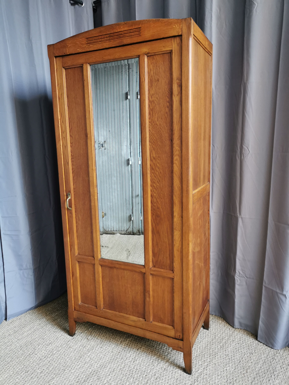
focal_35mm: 27
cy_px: 192
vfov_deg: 65.3
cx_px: 144
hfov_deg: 51.4
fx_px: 301
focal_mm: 5.58
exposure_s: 1/60
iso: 160
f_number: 1.8
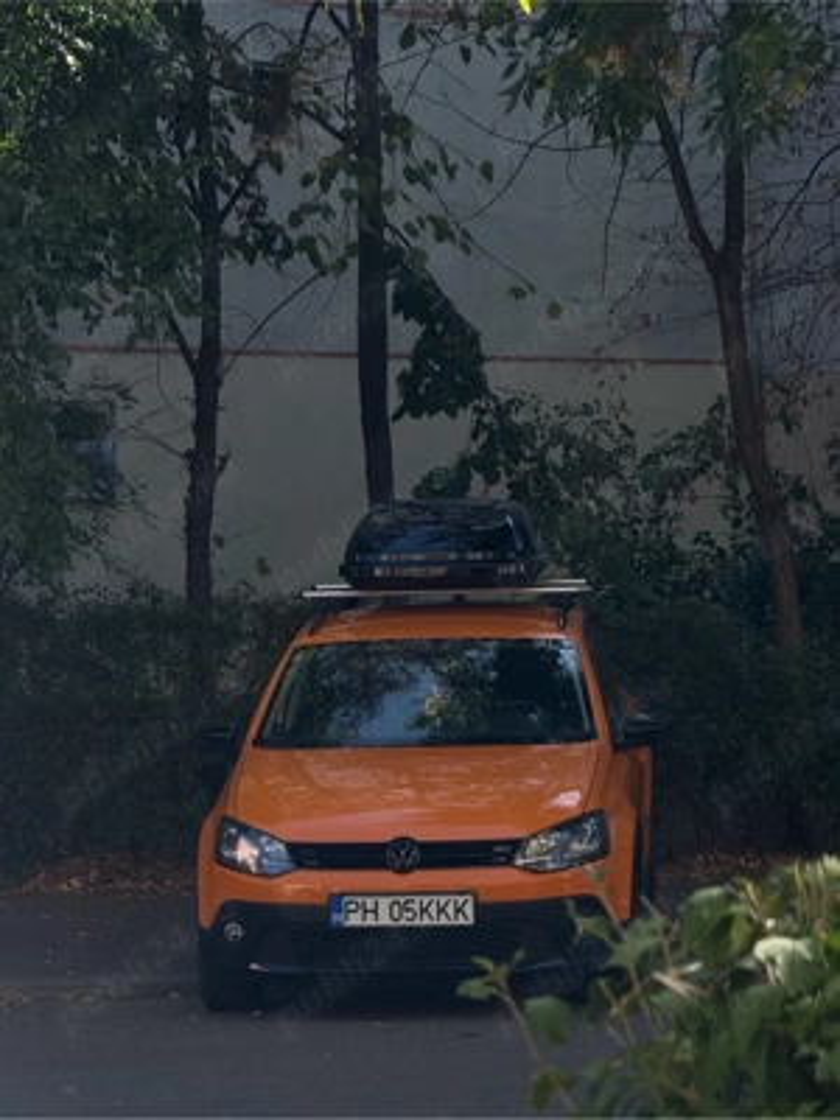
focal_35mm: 120
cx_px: 420
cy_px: 560
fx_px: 3883
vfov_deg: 16.4
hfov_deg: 12.3
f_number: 2.8
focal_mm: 15.66
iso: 50
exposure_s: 1/333
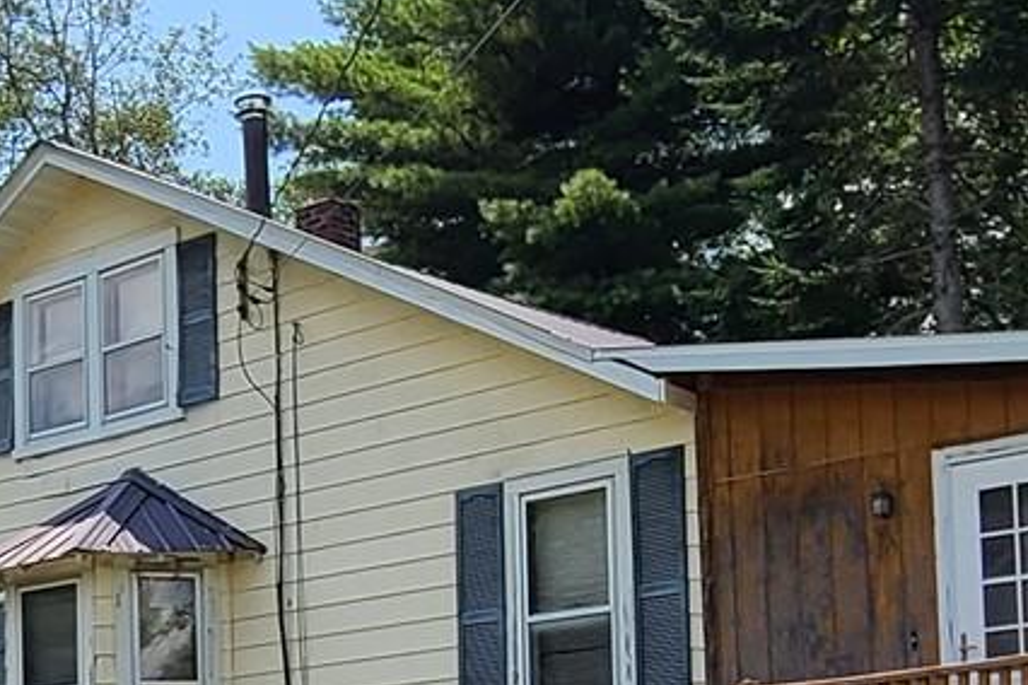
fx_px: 1856
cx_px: 227
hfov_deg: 30.3
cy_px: 863
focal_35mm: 65
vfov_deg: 19.5
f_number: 2.2
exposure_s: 1/1859
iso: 50
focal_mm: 2.2
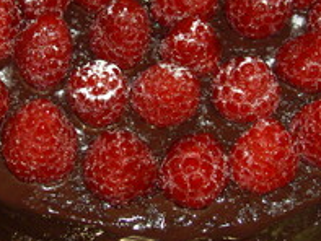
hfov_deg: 19.8
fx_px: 919
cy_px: 50
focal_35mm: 99
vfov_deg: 14.9
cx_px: 129
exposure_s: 1/60
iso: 200
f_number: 2.8
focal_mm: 8
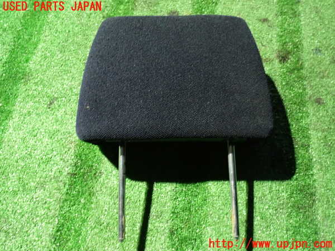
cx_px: 168
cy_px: 126
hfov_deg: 60.0
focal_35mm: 30
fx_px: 290
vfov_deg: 46.8
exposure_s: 1/13
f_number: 2.3
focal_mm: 5.4
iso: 800
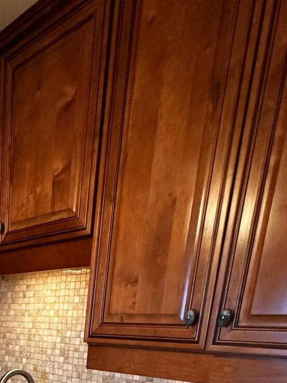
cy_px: 449
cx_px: -9
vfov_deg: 38.0
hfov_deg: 33.9
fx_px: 420
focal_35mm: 38
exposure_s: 1/60
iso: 400
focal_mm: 2.22
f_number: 2.2
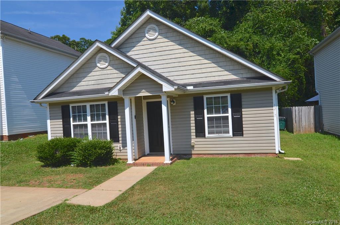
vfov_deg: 47.7
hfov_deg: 67.5
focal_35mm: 27
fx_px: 254
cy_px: 112
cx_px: 170
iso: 100
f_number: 10
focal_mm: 18
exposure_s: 1/250
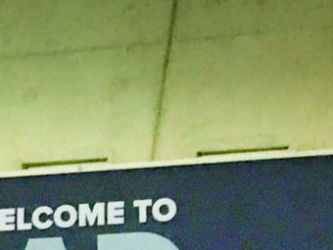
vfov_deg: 7.2
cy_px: 330
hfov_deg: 9.6
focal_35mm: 205
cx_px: 239
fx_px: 1972
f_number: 2.2
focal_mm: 4.15
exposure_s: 1/30
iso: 100
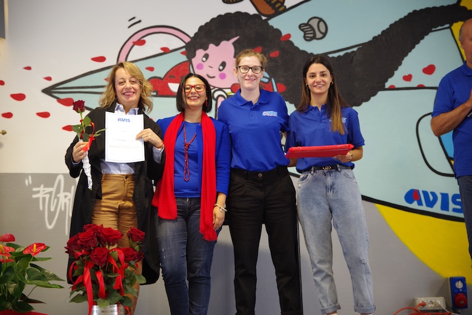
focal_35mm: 58
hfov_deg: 34.5
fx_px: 761
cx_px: 236
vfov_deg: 23.4
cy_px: 158
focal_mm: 58
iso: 1600
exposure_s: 1/80
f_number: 2.8
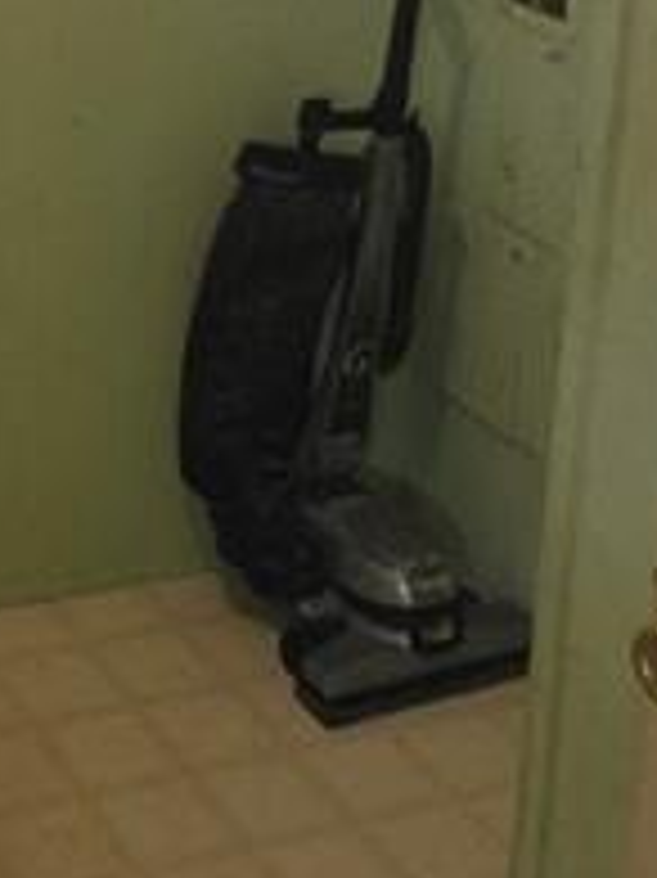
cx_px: -135
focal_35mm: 80
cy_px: -189
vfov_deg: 22.4
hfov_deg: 17.5
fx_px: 2027
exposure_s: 1/60
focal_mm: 2.2
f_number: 1.9
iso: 1000
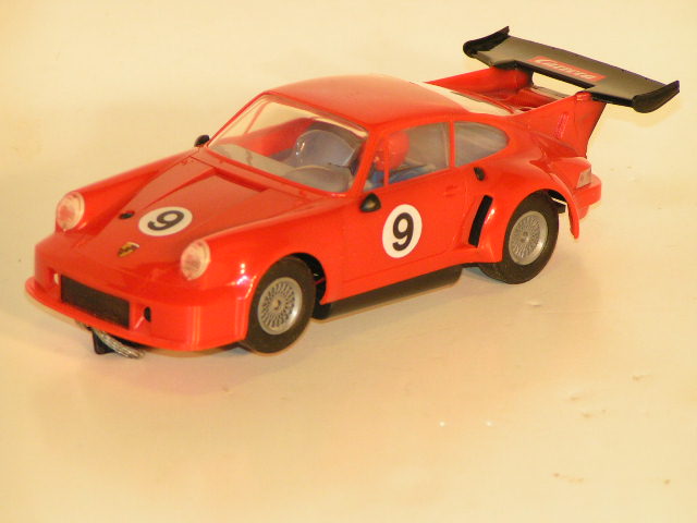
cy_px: 262
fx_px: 4752
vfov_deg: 6.3
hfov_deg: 8.4
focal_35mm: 236
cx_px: 348
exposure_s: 1/250
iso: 200
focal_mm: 36.1
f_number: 3.5
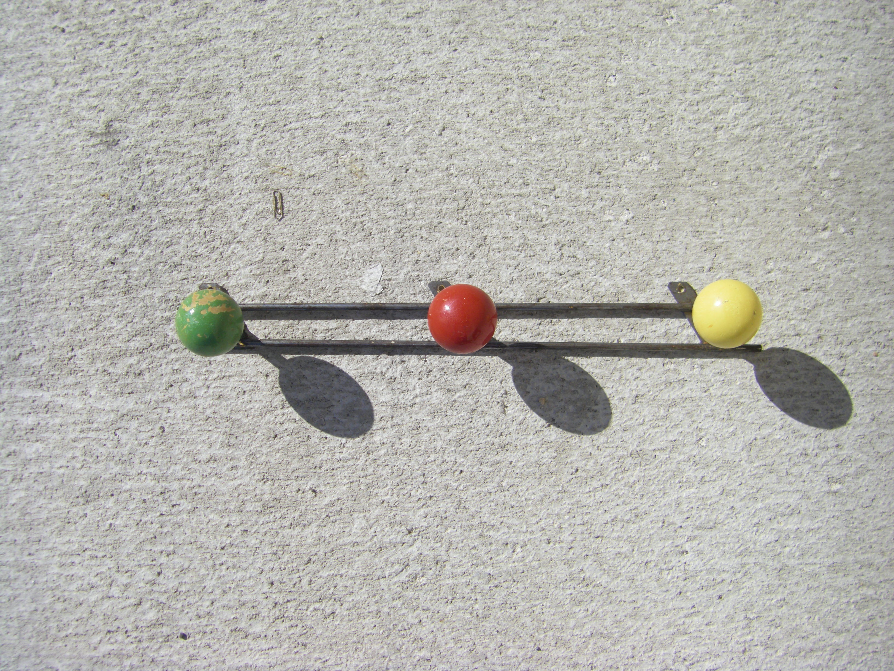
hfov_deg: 49.0
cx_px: 447
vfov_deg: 37.7
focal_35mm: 38
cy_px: 336
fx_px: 981
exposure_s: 1/250
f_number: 7
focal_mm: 6.3
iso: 64
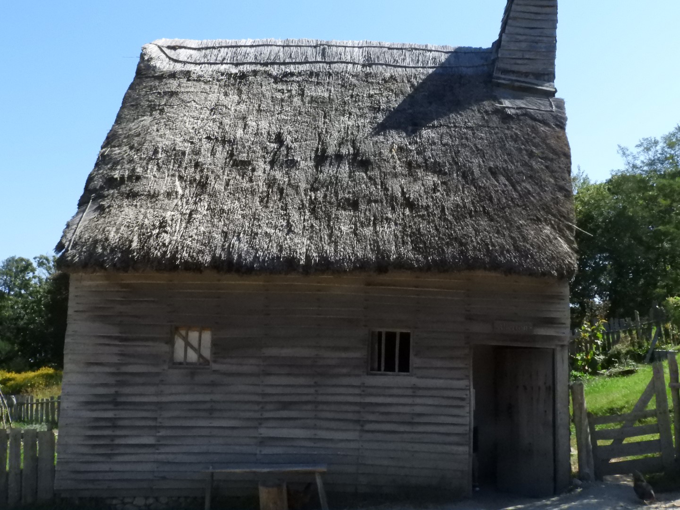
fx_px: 786
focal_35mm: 40
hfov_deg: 46.8
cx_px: 340
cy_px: 255
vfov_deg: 36.0
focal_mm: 7.2
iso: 1600
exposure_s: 1/2500
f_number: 7.6
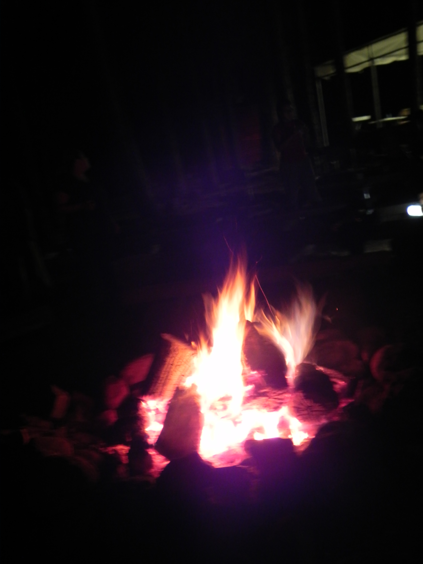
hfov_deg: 35.1
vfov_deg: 45.8
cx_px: 212
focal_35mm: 41
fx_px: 668
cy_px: 282
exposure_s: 1/4.4
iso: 400
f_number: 3.2
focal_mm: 7.3
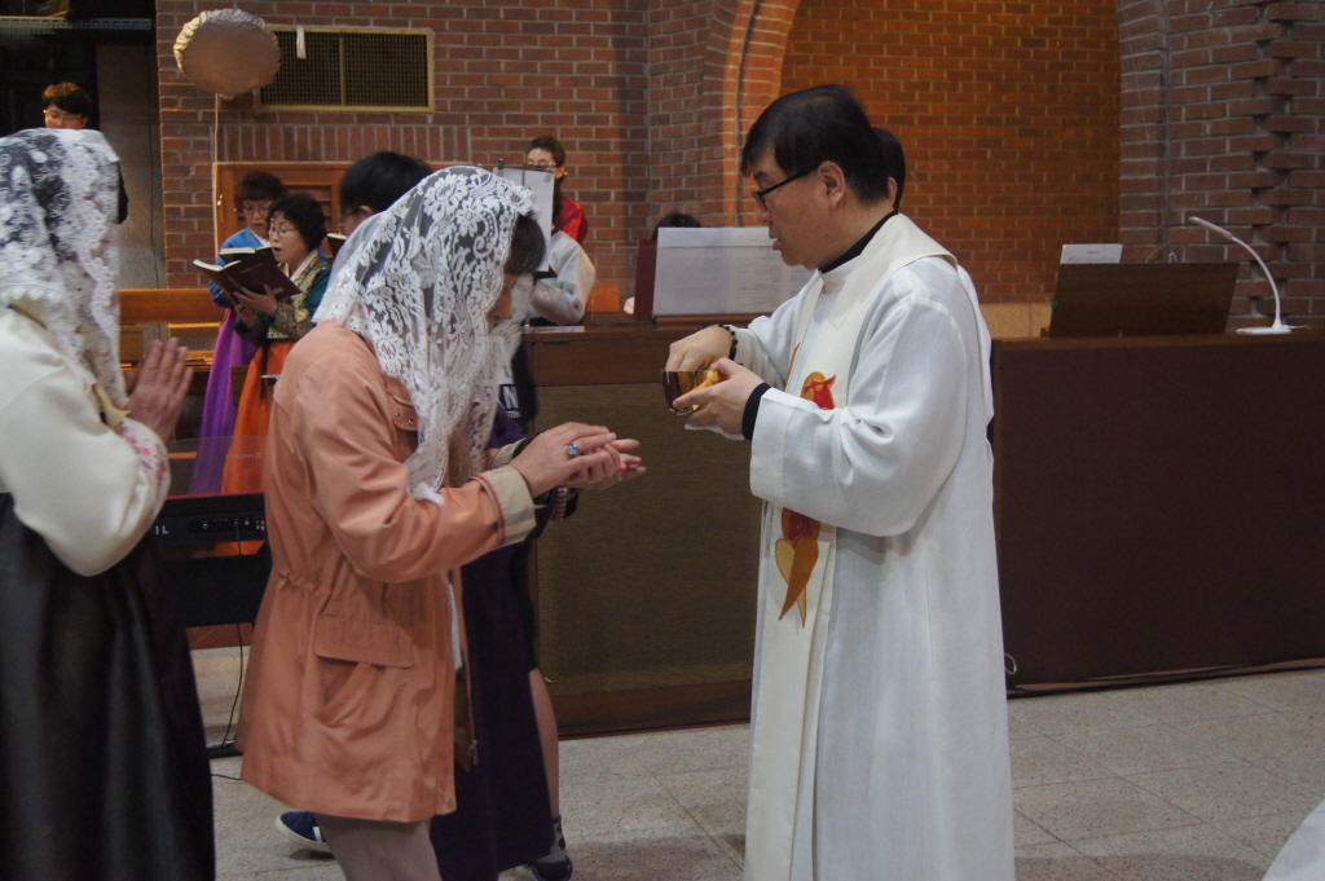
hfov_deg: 46.4
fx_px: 1545
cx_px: 662
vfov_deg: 31.8
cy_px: 440
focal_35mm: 42
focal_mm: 28
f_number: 4.5
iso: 1250
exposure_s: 1/50
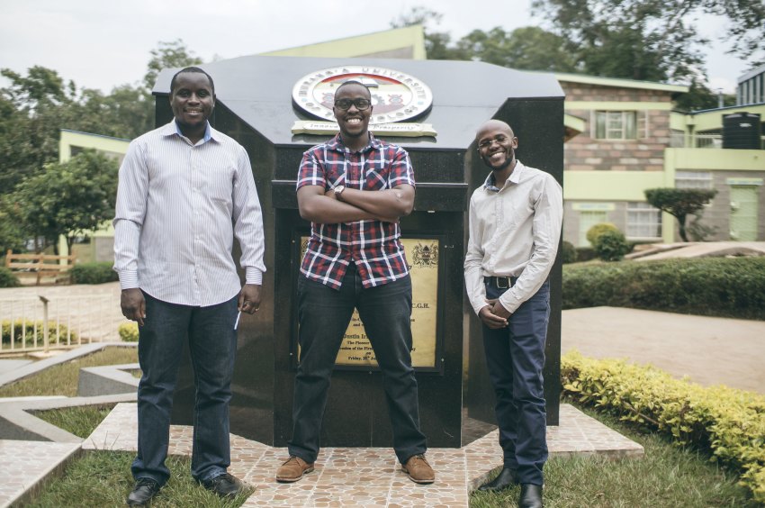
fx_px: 955
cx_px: 382
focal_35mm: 45
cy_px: 254
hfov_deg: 43.7
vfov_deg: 29.8
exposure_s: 1/4000
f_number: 1.4
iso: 100
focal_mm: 30
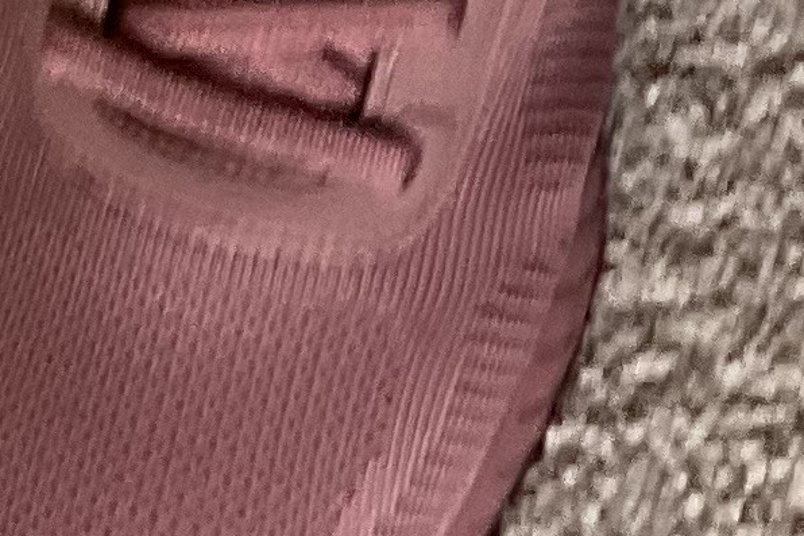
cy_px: 1067
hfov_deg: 9.7
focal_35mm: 204
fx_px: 4554
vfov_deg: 6.5
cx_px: 1346
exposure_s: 1/60
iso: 50
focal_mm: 3
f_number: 1.8
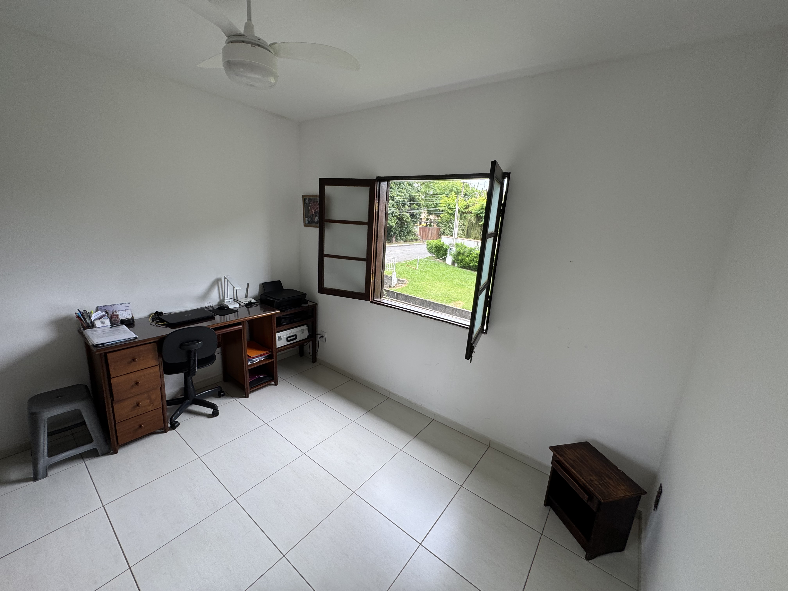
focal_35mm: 14
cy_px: 296
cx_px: 394
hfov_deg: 102.1
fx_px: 319
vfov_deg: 85.7
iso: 40
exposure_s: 1/99
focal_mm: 2.22
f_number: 2.2
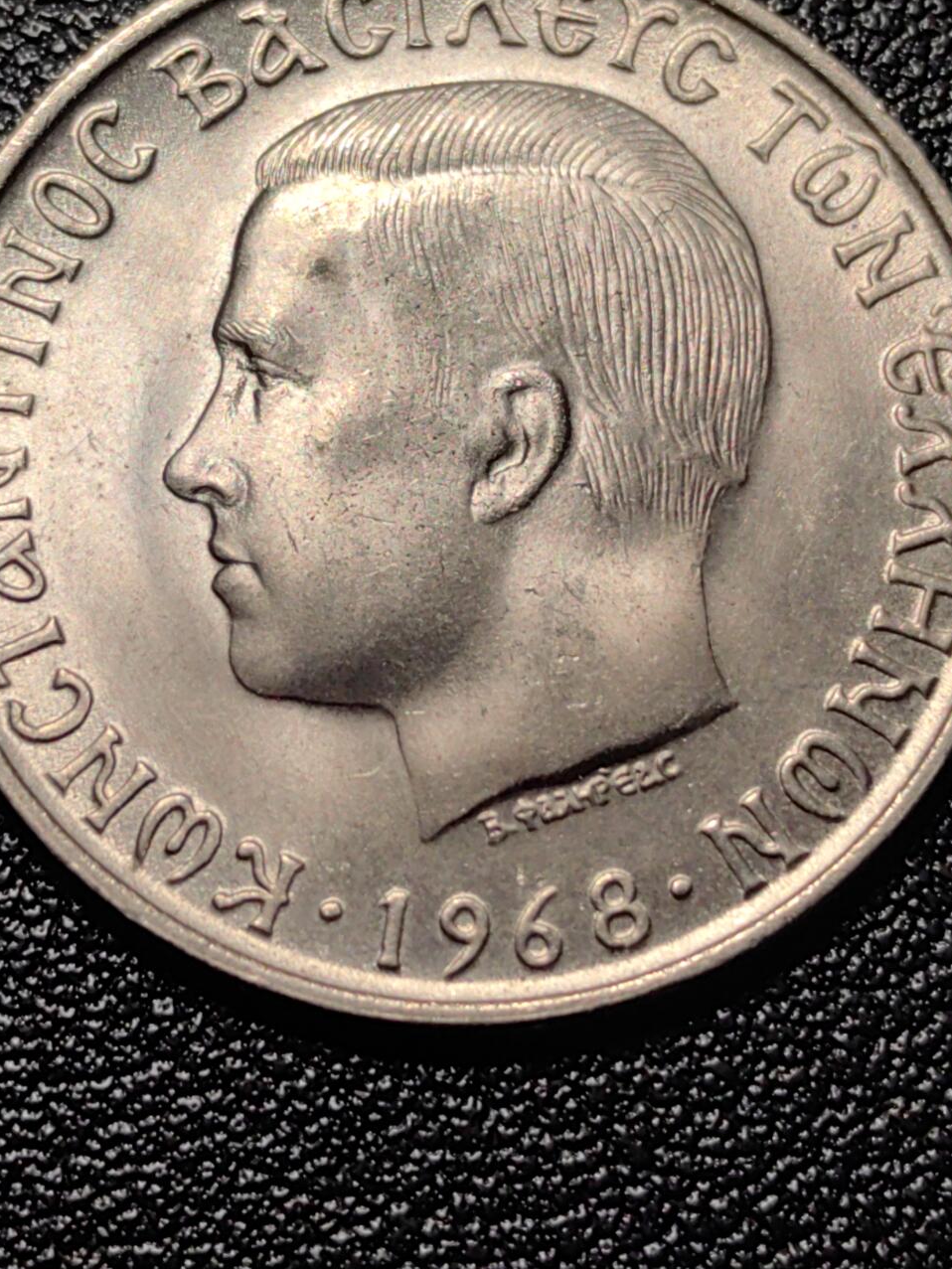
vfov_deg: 22.7
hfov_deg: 17.2
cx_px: 429
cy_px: 470
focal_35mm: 86
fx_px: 3153
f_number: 2
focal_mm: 5.75
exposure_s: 1/309
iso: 50
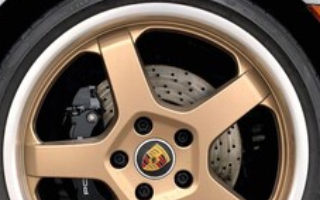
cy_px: 156
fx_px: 497
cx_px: 142
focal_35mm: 57
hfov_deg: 35.6
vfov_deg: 22.5
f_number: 1.8
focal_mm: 3
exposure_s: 1/122
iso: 50
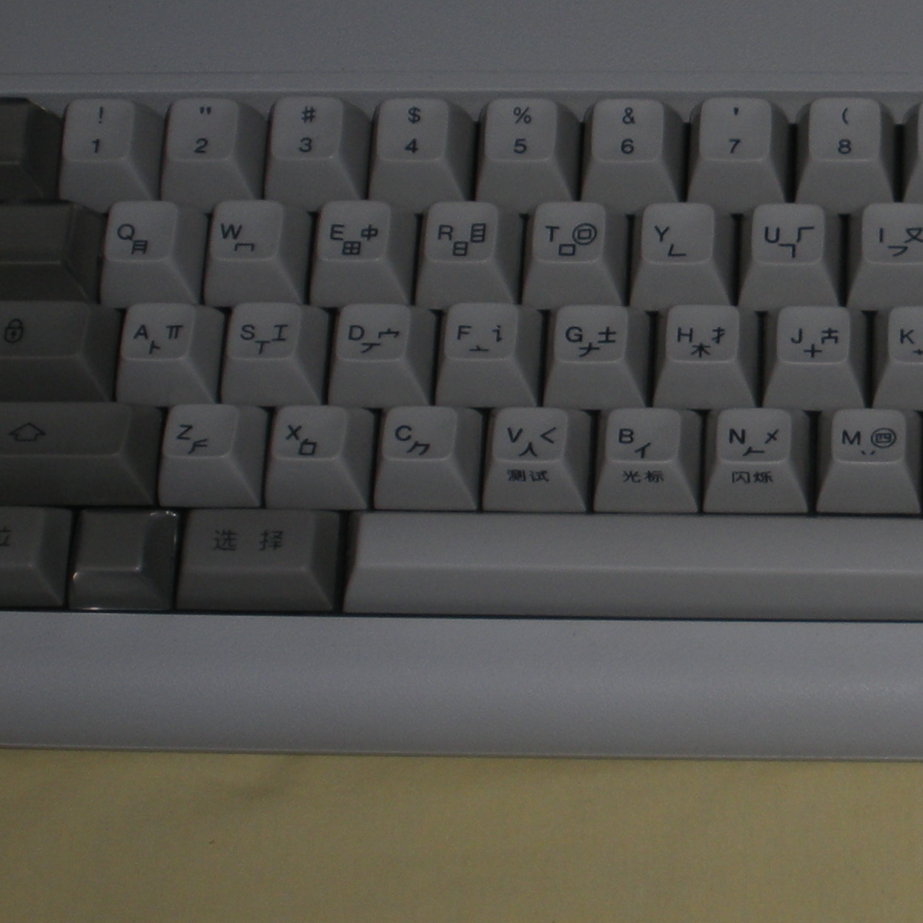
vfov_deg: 15.3
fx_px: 3439
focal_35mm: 114
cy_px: 355
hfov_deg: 14.7
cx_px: 1145
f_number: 4
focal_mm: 7.7
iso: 64
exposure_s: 1/60
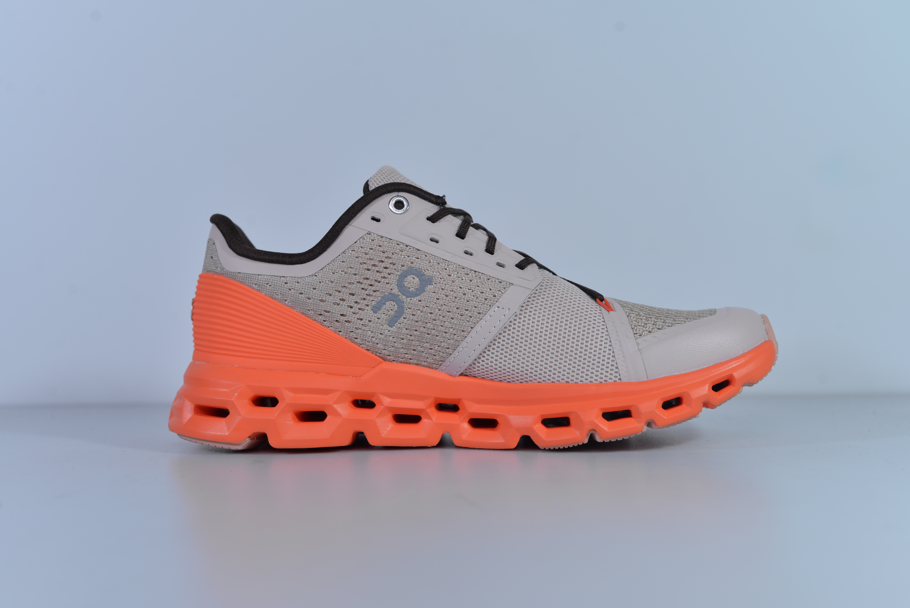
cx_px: 455
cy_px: 304
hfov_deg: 39.6
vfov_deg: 27.0
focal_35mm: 50
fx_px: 1264
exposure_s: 1/320
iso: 100
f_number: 5.6
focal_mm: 50
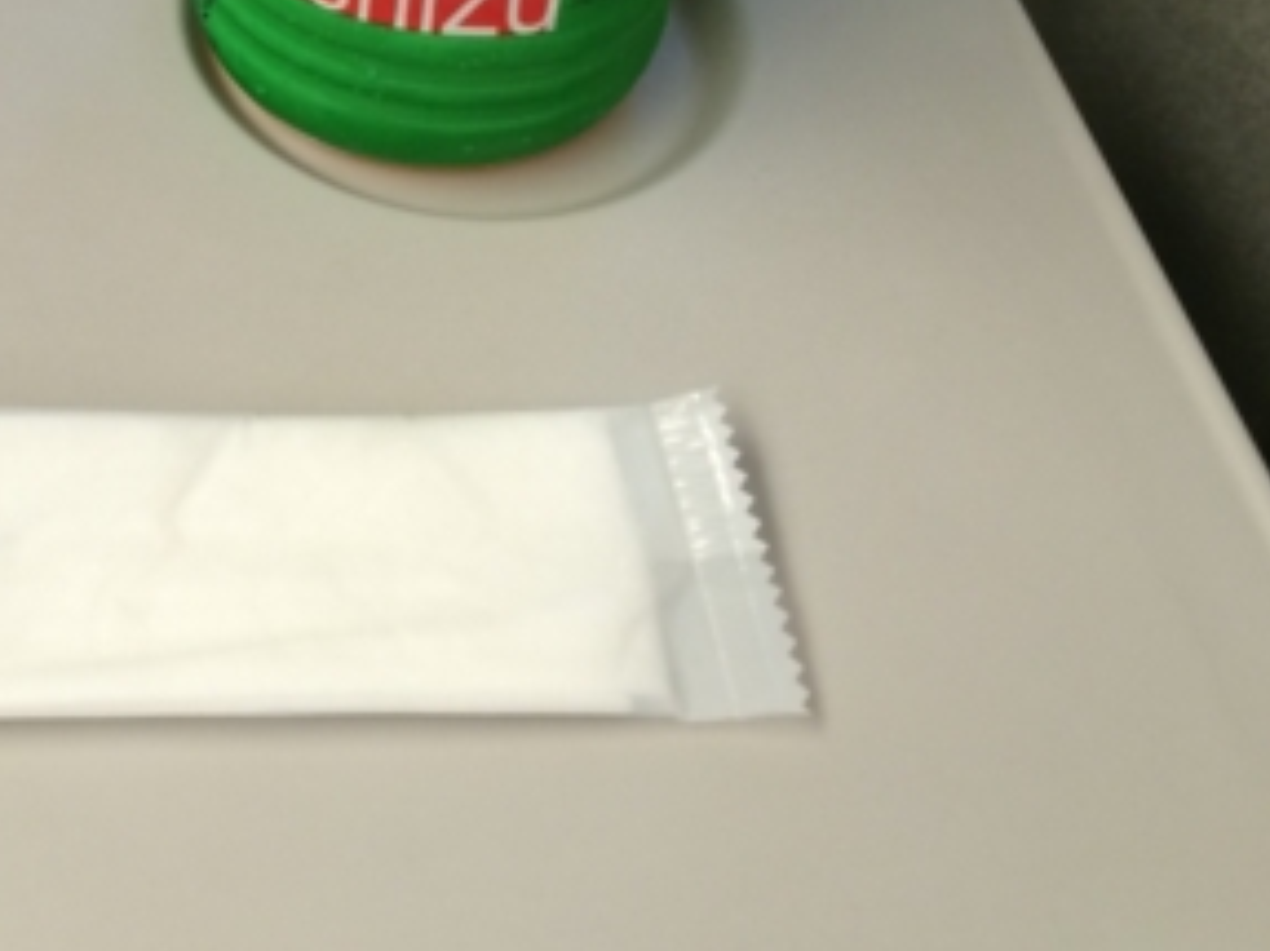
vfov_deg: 21.3
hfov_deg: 26.9
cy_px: 31
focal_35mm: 67
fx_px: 2457
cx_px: -84
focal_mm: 4.12
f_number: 2.2
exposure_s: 1/30
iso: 100
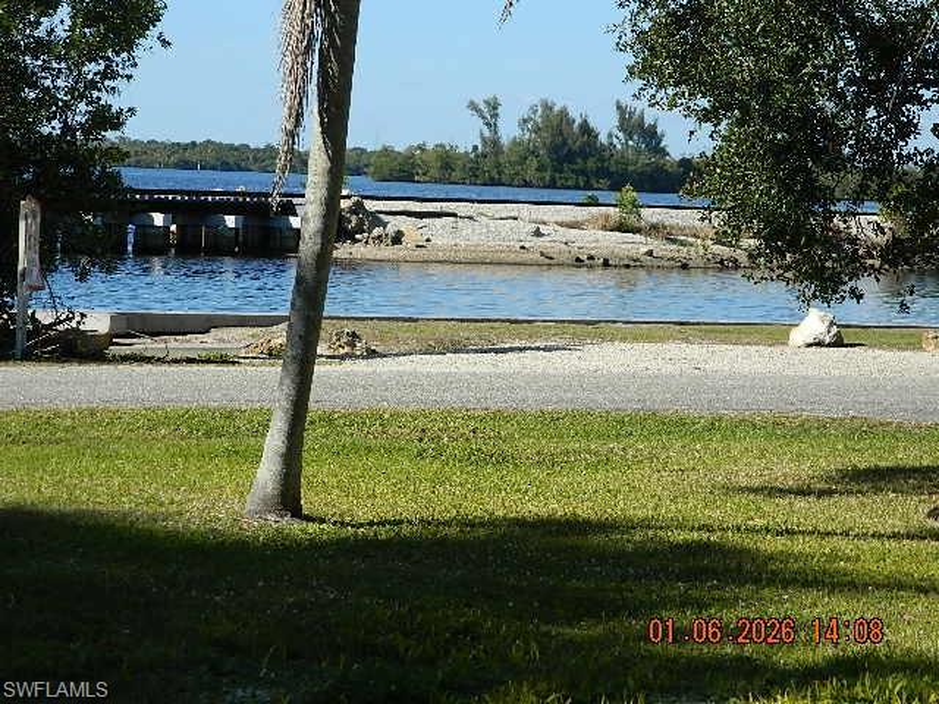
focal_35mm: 129
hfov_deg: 15.3
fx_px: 3499
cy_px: 352
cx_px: 470
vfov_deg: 11.5
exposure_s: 1/500
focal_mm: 23.2
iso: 80
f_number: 4.7
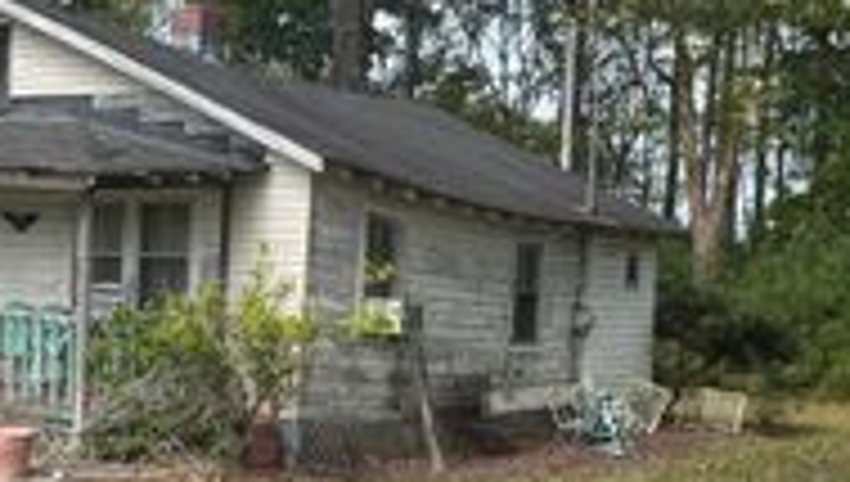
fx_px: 1558
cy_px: 403
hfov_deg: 30.4
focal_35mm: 69
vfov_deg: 17.4
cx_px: 301
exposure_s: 1/1812
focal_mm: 6.76
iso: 80
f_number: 1.78
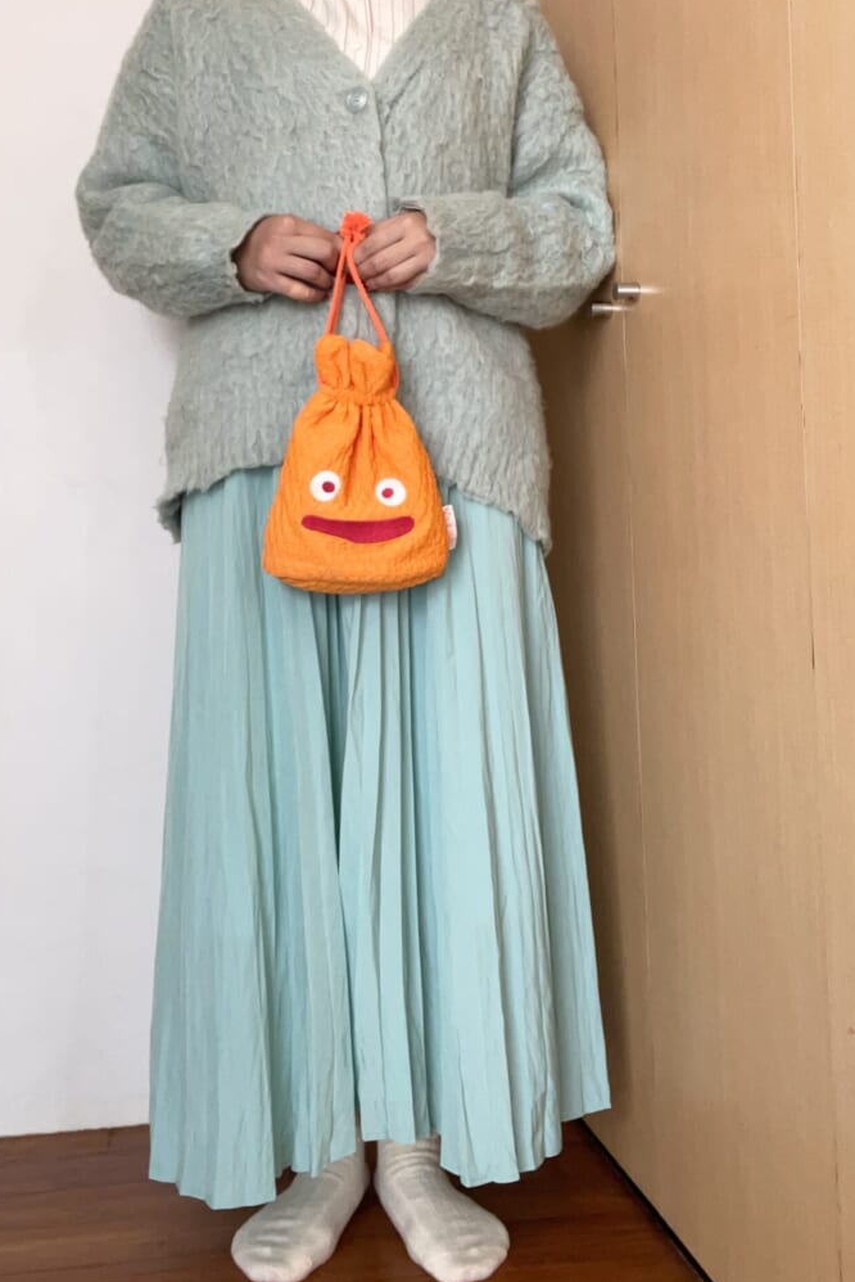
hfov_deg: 41.1
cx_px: 375
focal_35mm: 32
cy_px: 628
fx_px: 1139
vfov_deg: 58.7
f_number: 2.2
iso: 100
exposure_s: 1/92
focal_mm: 2.71
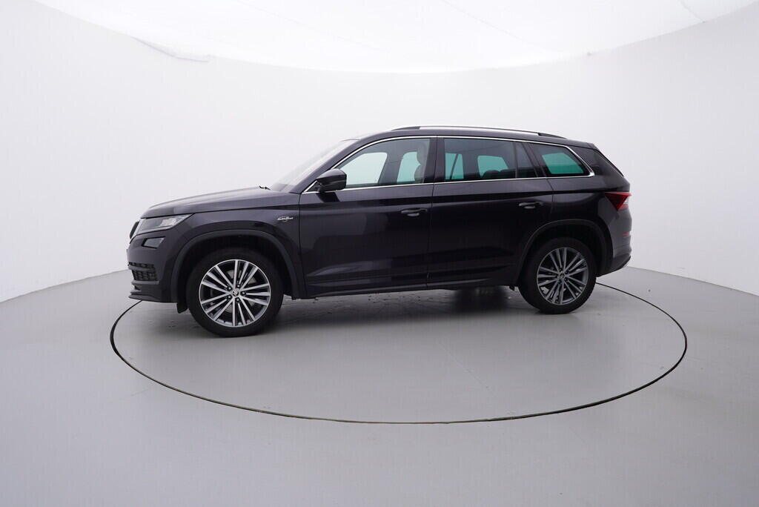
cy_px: 254
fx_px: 475
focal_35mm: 22
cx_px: 380
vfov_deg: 56.2
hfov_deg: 77.3
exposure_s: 1/80
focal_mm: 15
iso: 200
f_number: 5
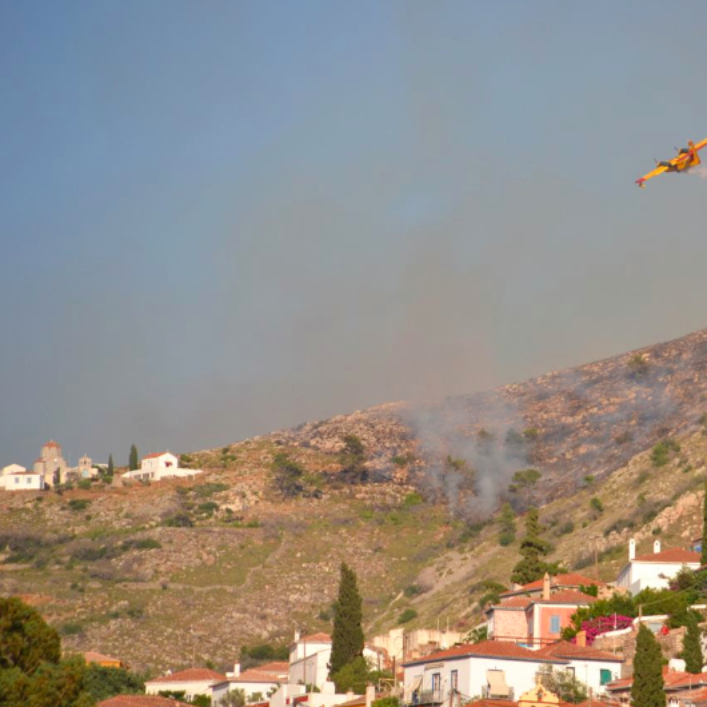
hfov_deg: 4.5
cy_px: 353
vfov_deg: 4.6
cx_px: 532
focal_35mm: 385
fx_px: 8896
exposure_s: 1/2000
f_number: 6.3
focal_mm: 200
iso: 360
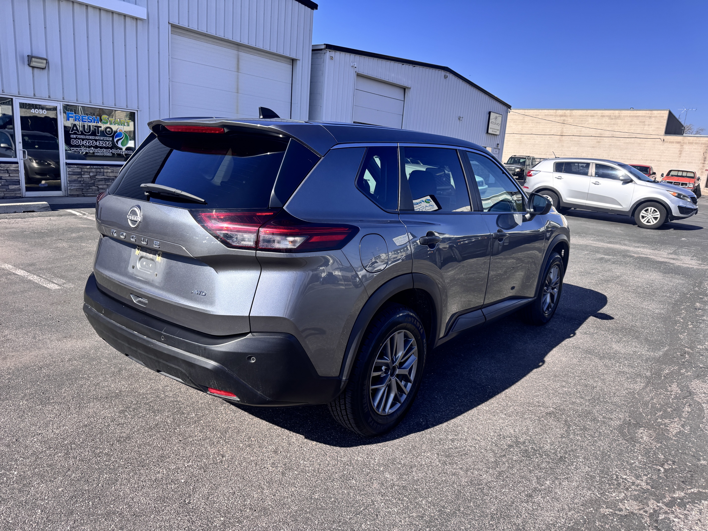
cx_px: 354
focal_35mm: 24
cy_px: 266
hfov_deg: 71.6
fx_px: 491
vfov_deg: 56.8
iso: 80
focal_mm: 6.76
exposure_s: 1/2506
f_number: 1.78
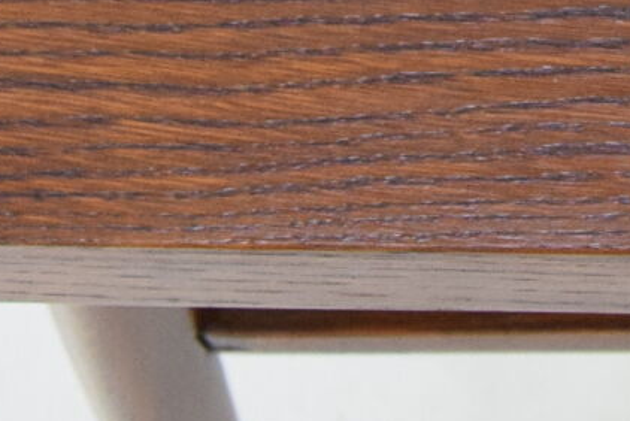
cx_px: 1232
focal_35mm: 234
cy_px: -478
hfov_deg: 8.4
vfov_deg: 5.7
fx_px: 4098
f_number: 5
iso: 1600
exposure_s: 1/100
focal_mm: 22
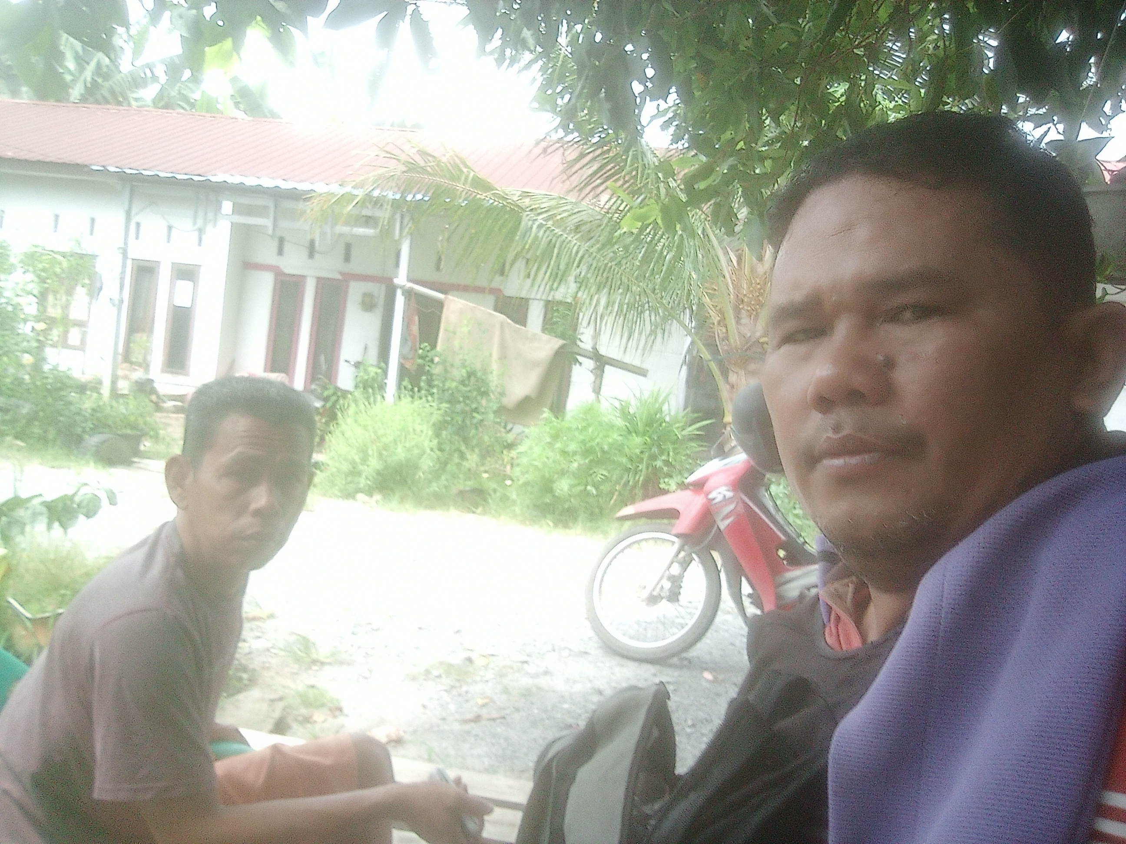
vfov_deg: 49.7
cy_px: 422
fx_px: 911
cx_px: 563
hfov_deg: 63.4
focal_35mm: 28
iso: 102
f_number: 2
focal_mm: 2.64
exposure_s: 1/111
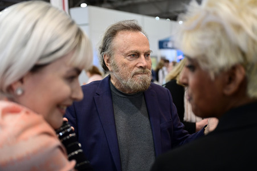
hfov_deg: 46.4
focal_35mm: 42
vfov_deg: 31.8
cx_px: 128
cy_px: 86
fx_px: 300
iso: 1600
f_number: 2.8
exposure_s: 1/200
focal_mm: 42
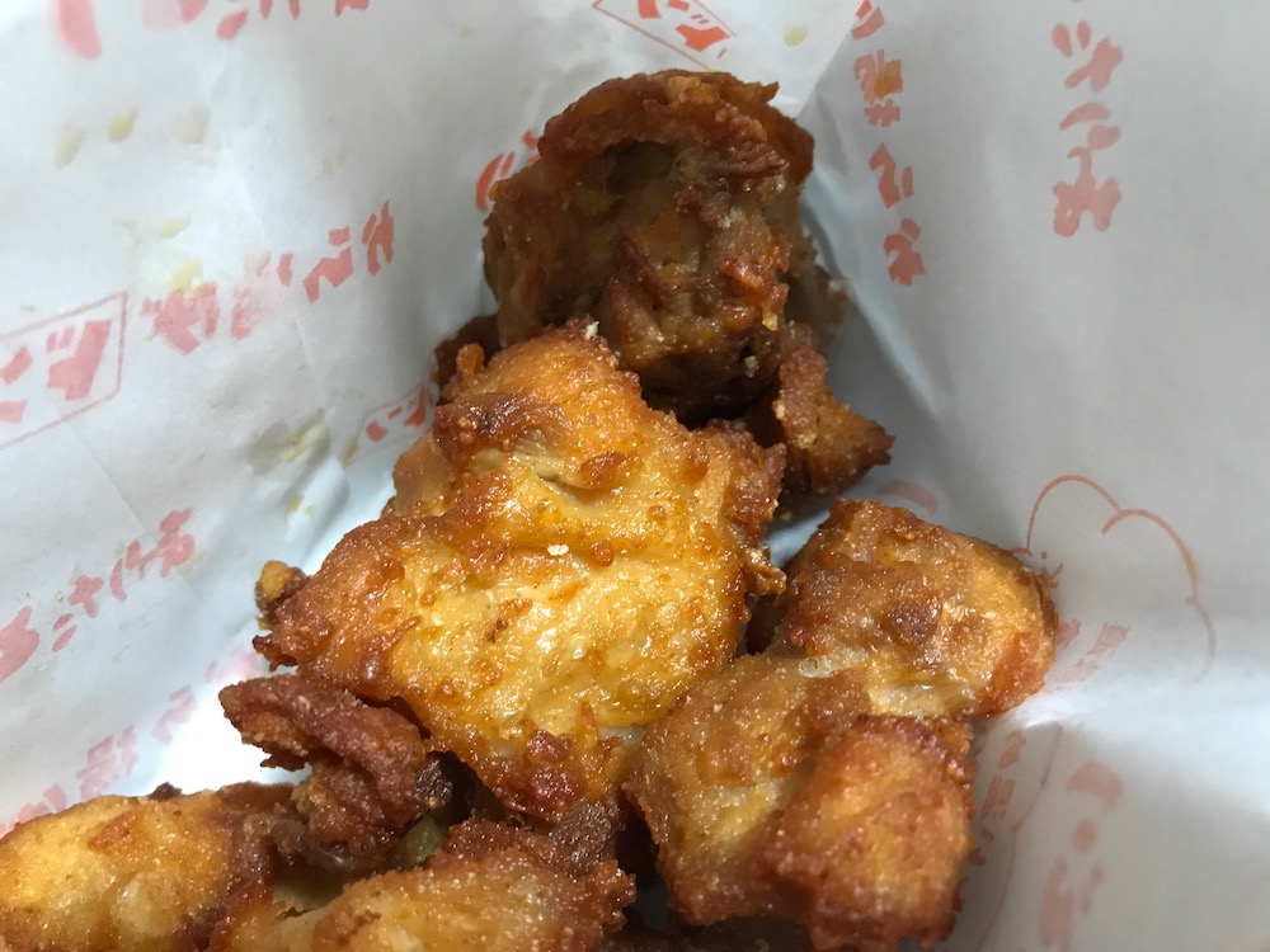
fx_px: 1027
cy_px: 476
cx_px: 635
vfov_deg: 49.7
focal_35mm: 28
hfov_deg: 63.4
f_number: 1.8
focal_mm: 3.99
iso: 100
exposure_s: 1/9
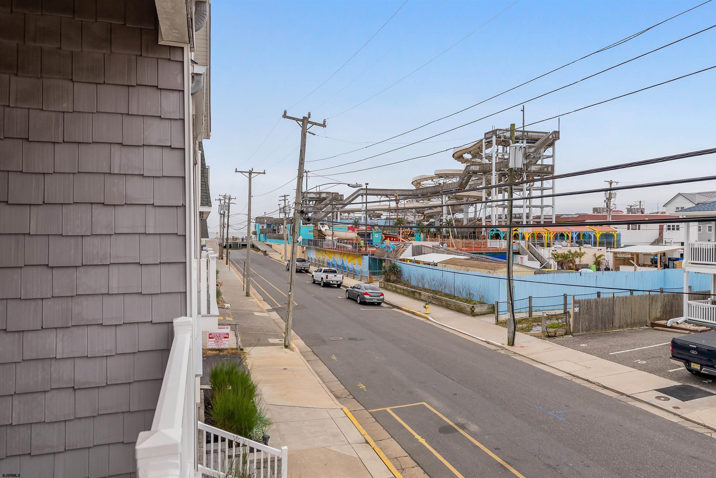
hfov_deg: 73.7
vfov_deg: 53.2
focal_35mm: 24
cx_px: 358
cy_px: 239
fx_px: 478
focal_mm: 24
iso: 640
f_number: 7.1
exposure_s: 1/500
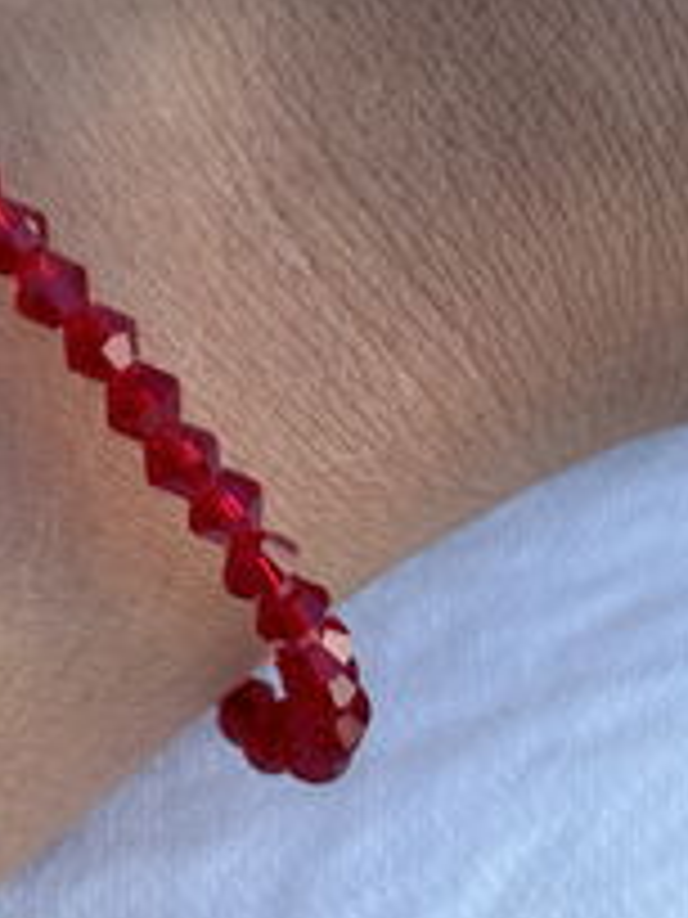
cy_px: 137
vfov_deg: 14.4
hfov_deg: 10.9
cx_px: 99
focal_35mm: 136
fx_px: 3604
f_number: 1.6
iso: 32
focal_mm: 5.96
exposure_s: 1/684
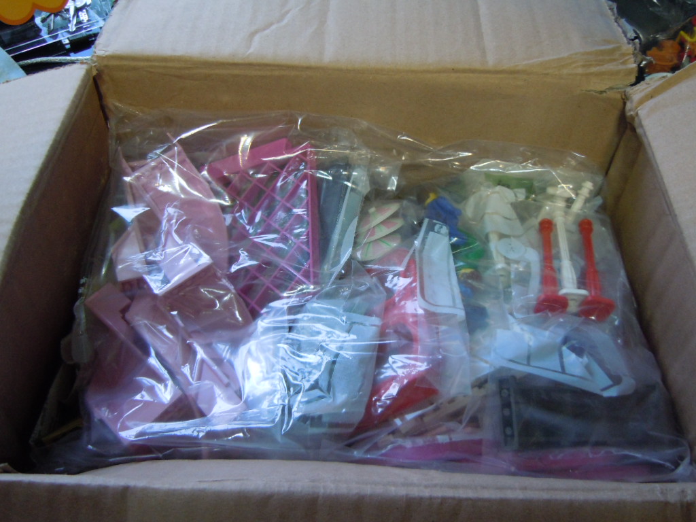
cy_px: 261
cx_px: 348
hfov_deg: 60.0
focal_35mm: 30
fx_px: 603
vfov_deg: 46.8
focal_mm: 5.4
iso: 400
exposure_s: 1/13
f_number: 3.5
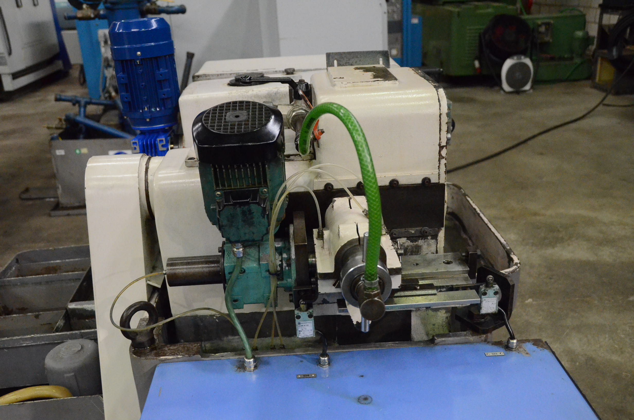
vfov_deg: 36.7
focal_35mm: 36
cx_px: 317
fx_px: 633
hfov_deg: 53.2
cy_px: 210
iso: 6400
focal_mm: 24
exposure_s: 1/320
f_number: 3.8
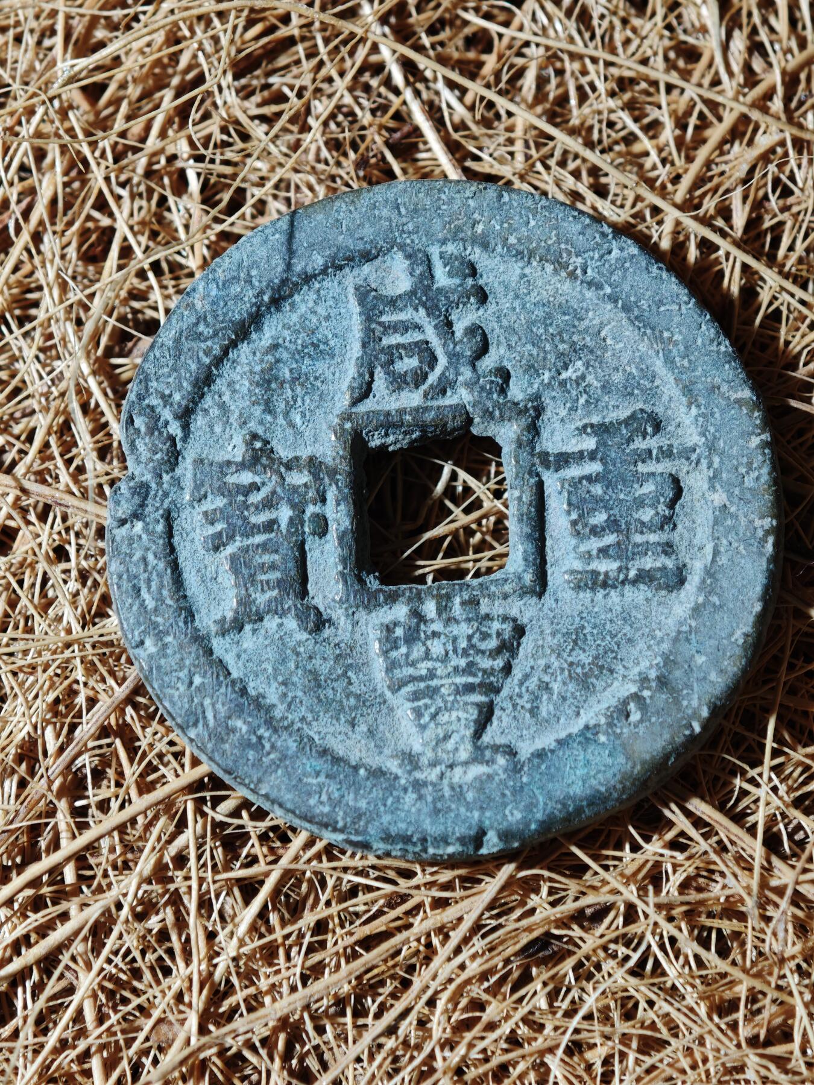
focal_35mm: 92
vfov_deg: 21.3
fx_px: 2885
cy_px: 542
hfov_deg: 16.1
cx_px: 407
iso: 250
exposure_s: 1/100
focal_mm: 9
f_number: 2
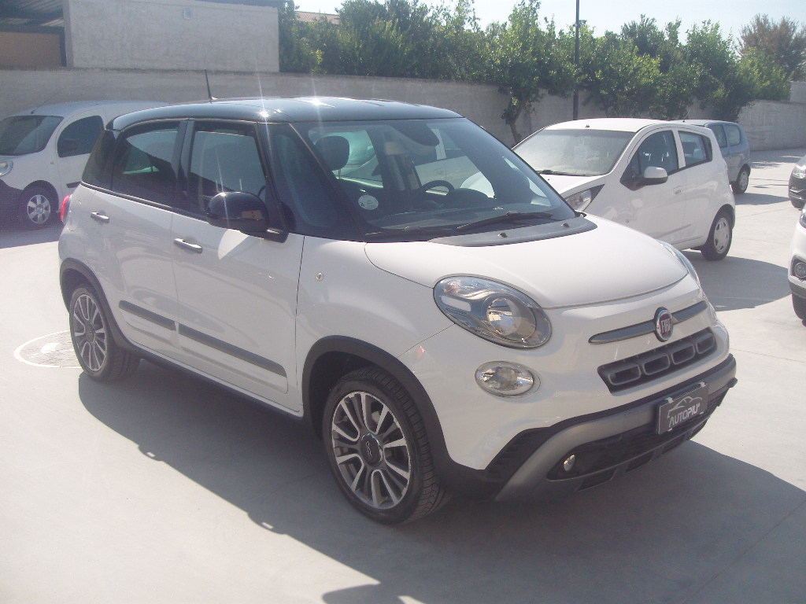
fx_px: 862
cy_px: 302
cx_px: 403
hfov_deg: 50.1
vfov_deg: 38.7
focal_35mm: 37
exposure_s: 1/320
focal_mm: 6.2
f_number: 7
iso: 80
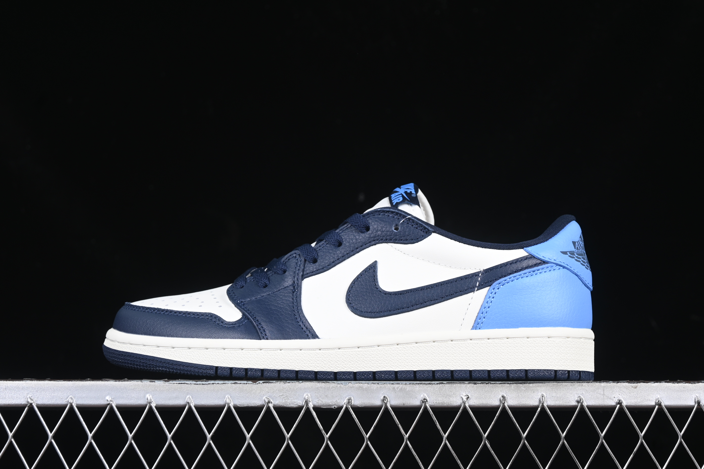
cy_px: 234
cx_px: 352
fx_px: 1467
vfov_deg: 18.2
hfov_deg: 27.0
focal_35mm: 75
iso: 160
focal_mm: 50
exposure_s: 1/60
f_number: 7.1
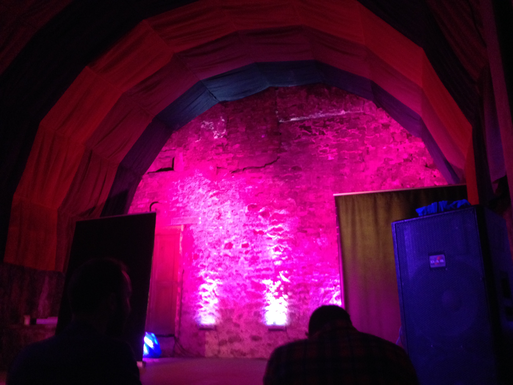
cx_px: 256
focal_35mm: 33
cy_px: 192
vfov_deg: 42.9
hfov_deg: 55.4
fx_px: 489
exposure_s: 1/17
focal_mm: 4.12
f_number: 2.4
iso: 400
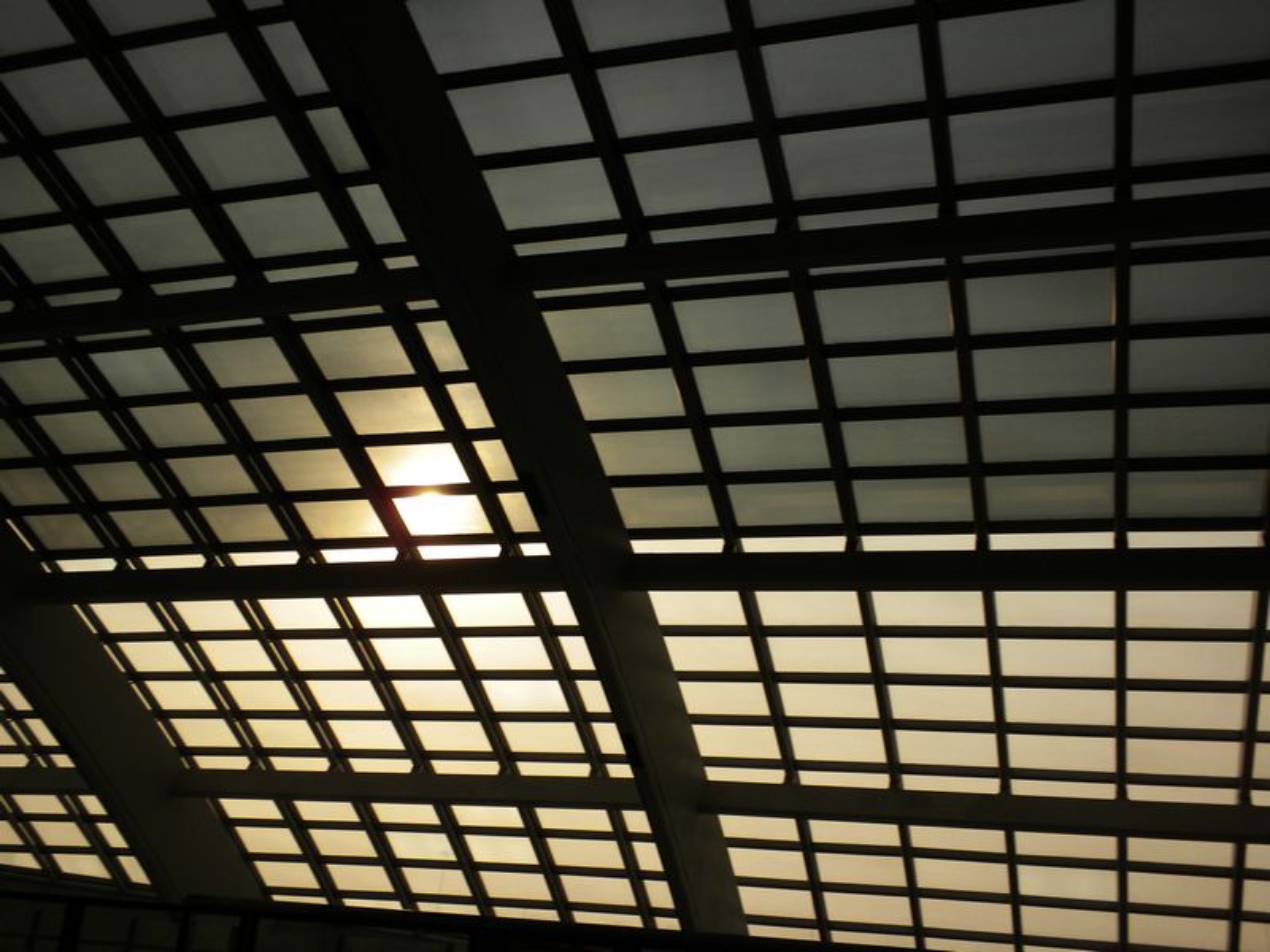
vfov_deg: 38.7
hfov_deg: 50.1
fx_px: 1357
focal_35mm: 37
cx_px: 635
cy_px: 476
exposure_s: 1/80.8
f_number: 10
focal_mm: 6.6
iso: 64
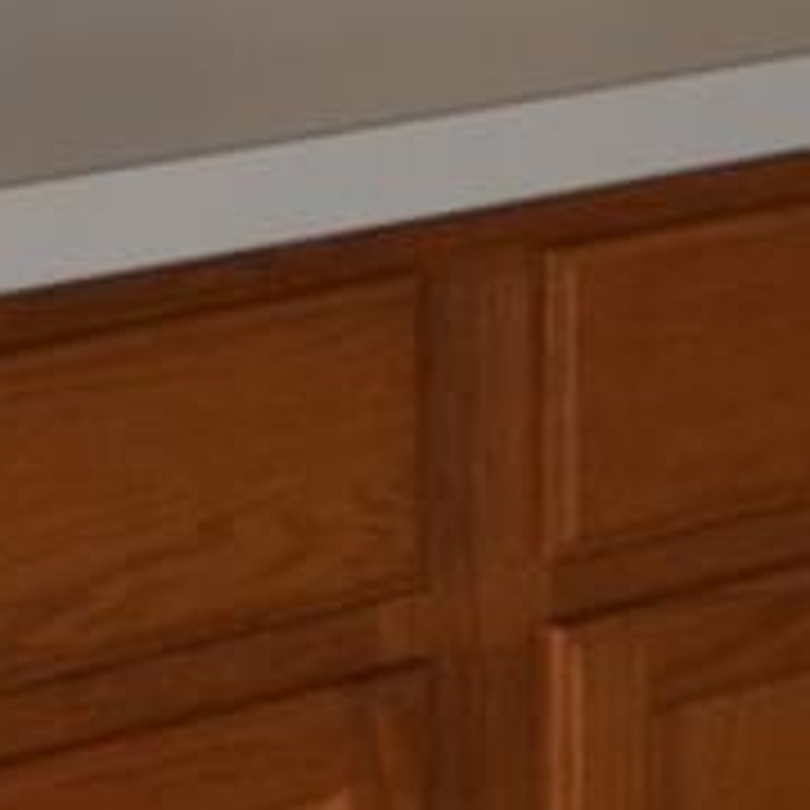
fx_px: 5401
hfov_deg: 7.7
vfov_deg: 8.2
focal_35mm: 204
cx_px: 2250
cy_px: -826
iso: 280
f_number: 3.5
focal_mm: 18
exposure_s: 1/125
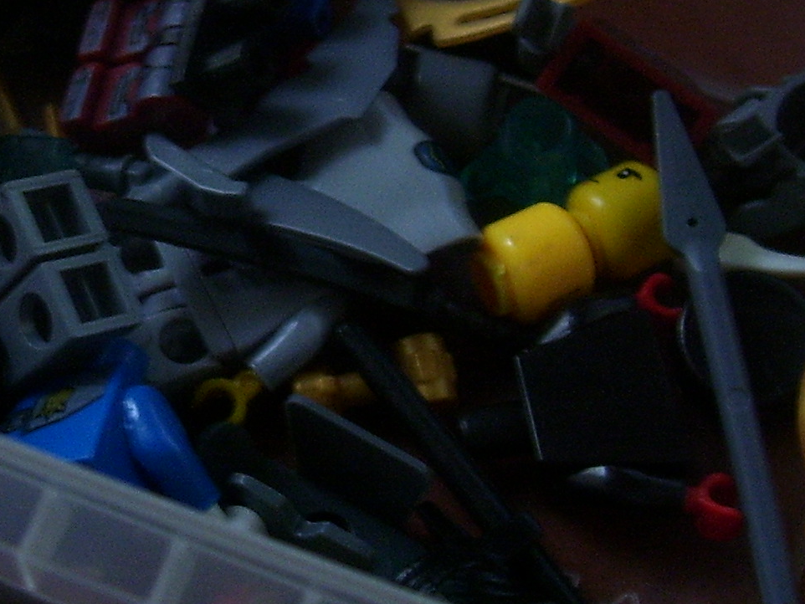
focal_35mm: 91
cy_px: 145
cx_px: 258
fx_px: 2117
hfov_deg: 21.4
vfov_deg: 16.2
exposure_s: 1/8
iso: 160
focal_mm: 5.6
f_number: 2.7
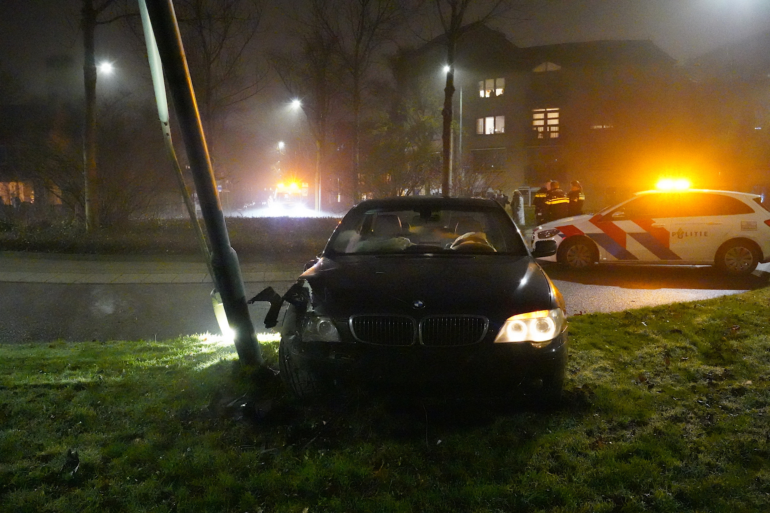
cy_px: 256
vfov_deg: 45.0
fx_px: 620
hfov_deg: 63.7
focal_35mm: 29
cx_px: 385
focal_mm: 29
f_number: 5.6
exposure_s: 1/60
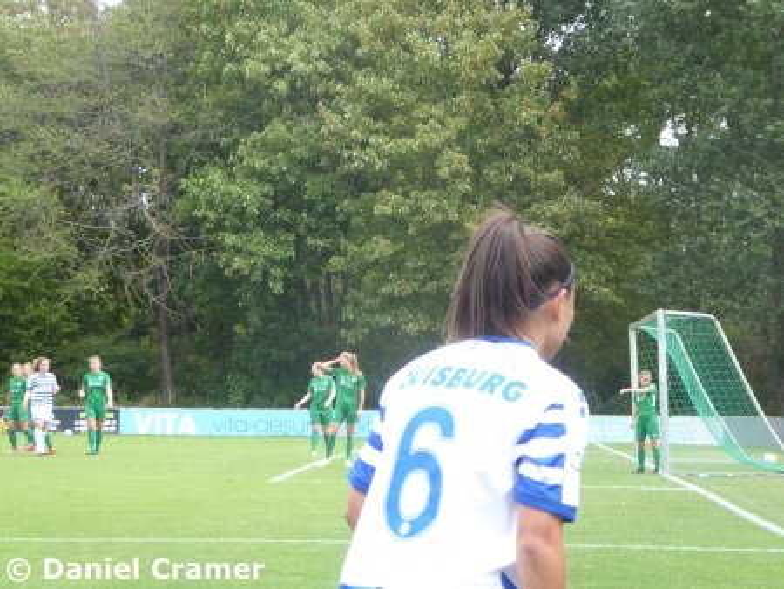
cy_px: 294
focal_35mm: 98
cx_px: 392
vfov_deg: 15.1
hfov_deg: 20.0
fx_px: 2221
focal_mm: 17.5
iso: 100
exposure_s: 1/60
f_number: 5
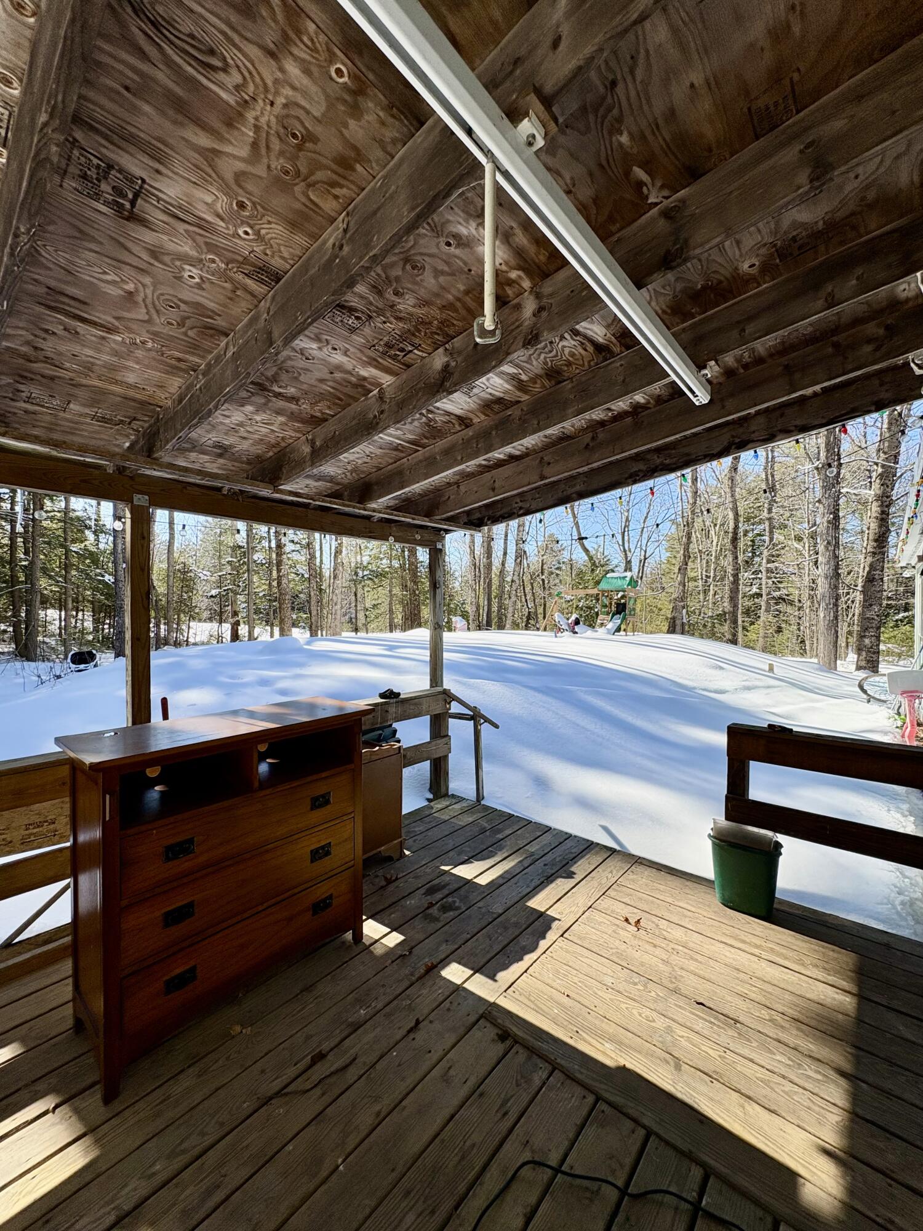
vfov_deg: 102.1
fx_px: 498
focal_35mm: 14
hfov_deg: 85.7
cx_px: 462
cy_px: 616
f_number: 2.2
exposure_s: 1/1020
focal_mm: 2.22
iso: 50
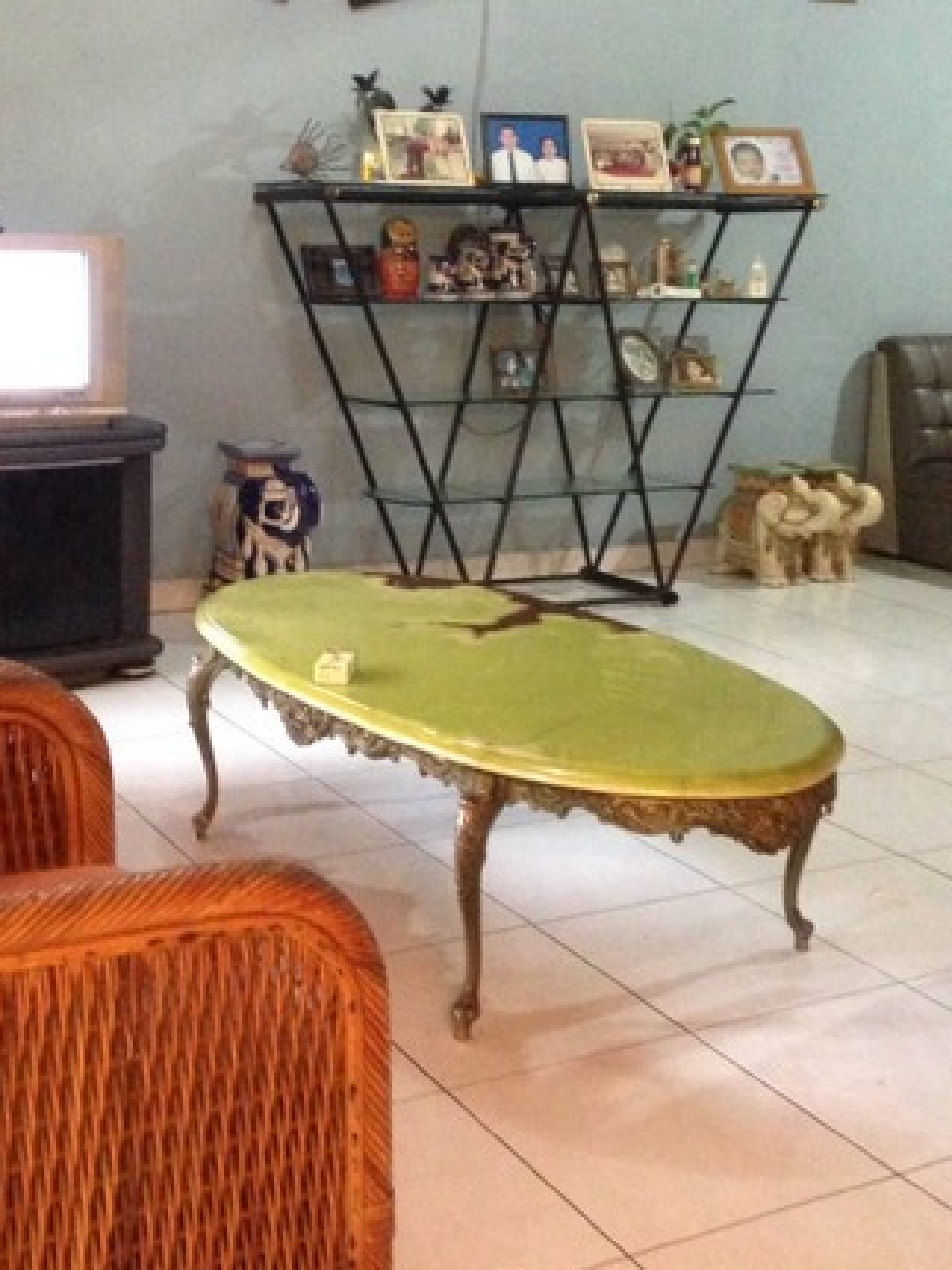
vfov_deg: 38.6
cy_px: 448
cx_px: 360
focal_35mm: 49
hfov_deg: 29.6
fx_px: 1798
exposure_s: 1/15
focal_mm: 4.12
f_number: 2.4
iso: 800
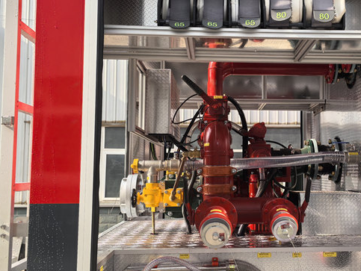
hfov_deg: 39.0
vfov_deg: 30.3
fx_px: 501
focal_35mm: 48
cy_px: 122
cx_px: 253
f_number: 2
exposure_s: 1/1248
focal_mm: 5.75
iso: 50
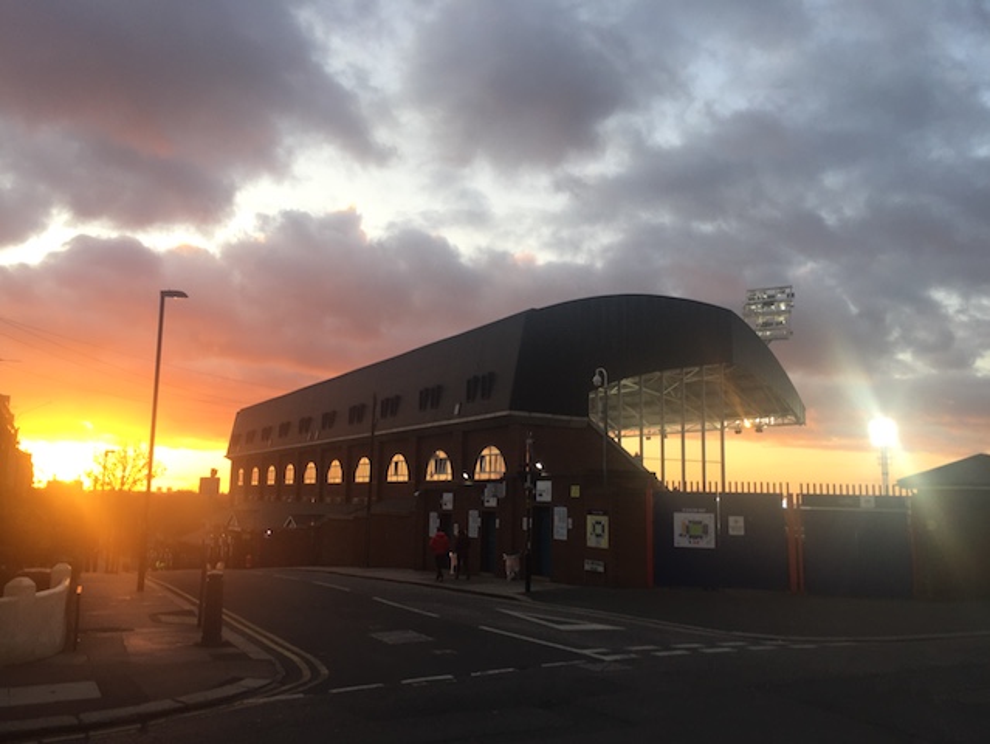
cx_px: 495
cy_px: 372
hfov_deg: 61.6
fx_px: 830
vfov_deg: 48.3
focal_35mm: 29
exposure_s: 1/105
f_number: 2.2
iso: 32
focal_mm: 4.15
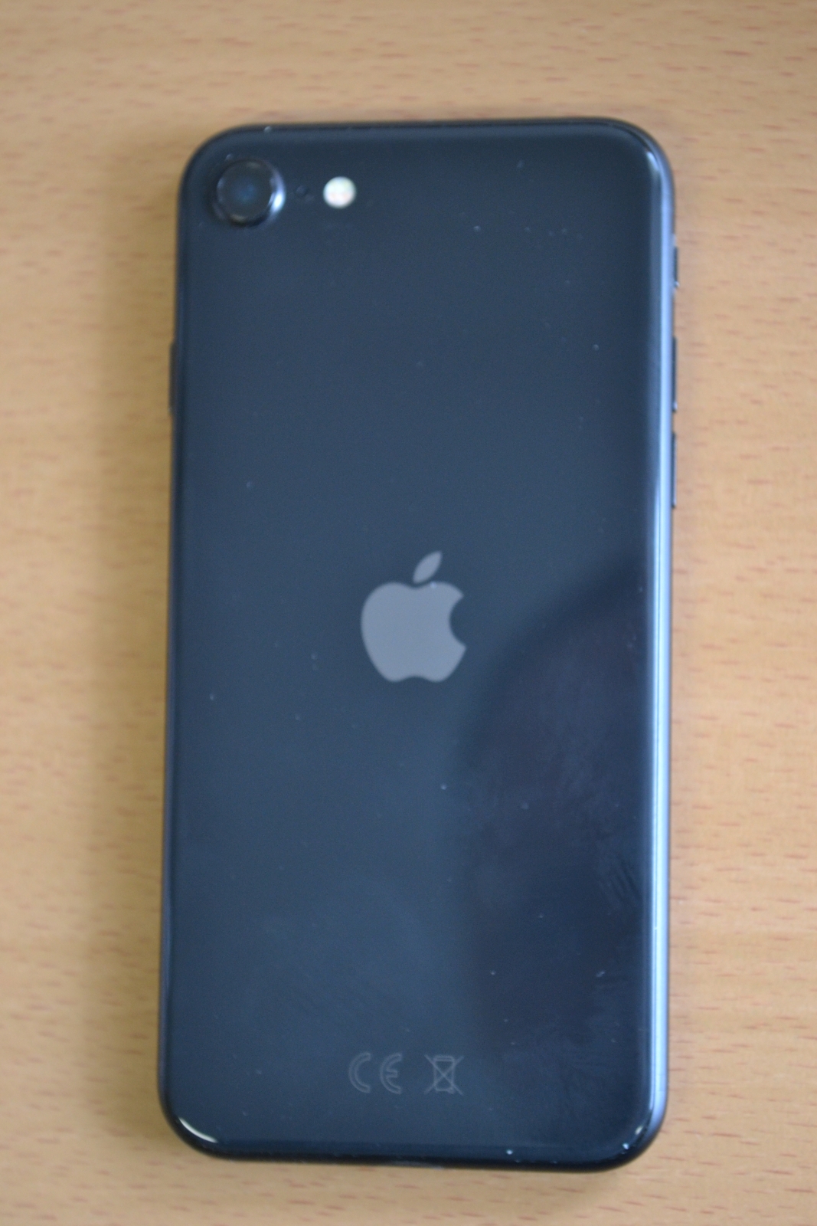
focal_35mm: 82
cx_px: 408
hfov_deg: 16.6
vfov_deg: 24.6
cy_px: 613
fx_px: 2808
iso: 1100
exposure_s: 1/15
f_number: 5.6
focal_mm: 55
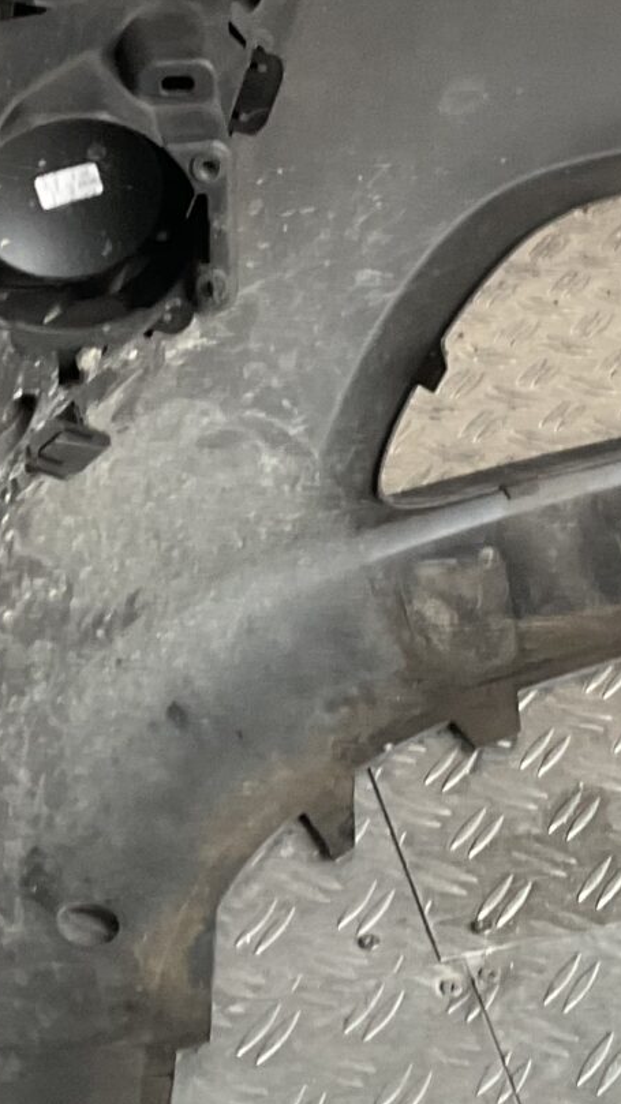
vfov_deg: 21.2
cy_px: 300
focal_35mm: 100
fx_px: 2928
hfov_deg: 12.0
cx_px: 636
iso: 80
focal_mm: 3
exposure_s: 1/50
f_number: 1.8
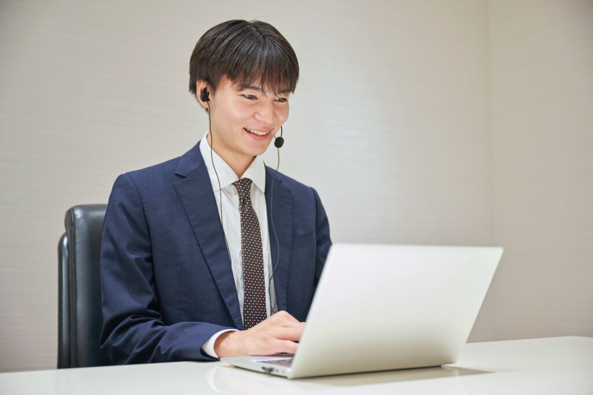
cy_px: 198
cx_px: 296
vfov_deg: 29.9
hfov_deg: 43.6
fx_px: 741
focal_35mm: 45
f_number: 2.8
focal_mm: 45
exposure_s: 1/200
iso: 800
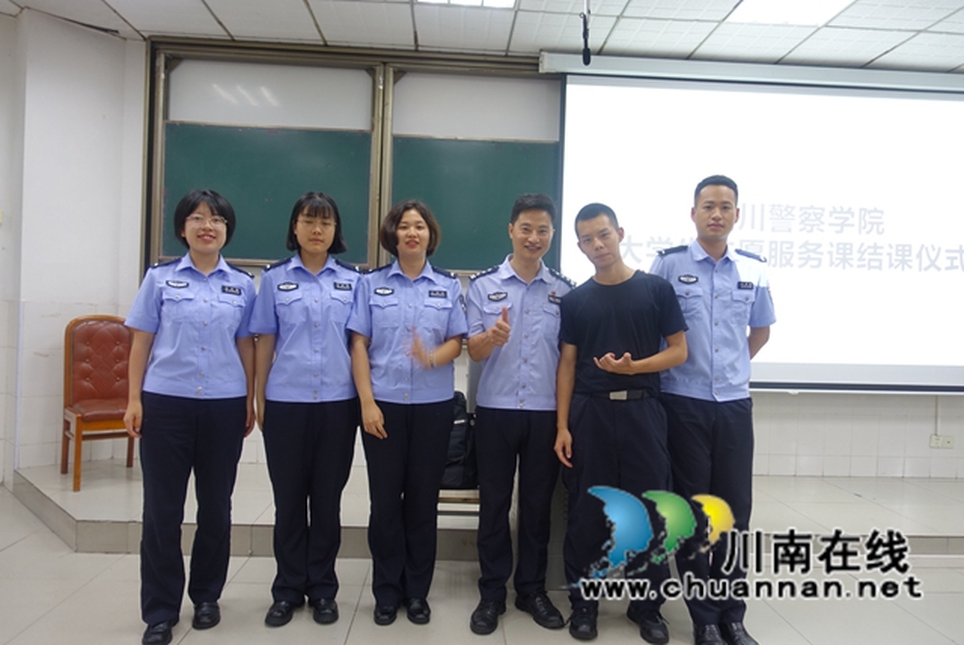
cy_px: 322
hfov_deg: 73.7
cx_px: 482
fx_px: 643
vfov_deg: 53.2
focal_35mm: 24
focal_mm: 8.8
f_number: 1.8
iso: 160
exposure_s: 1/30
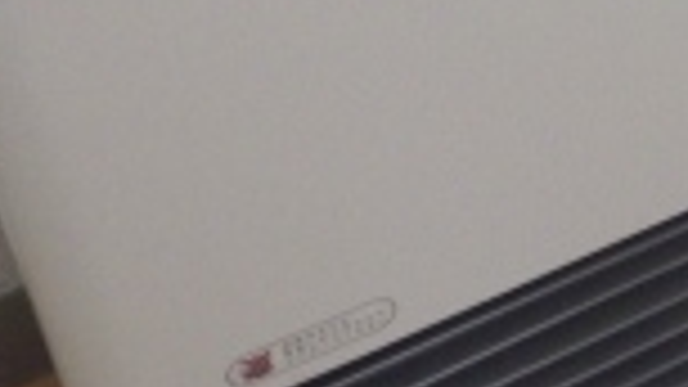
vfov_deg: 11.6
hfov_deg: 19.6
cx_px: 904
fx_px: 1824
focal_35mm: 100
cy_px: -207
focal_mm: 4
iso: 200
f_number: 3.1
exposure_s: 1/45
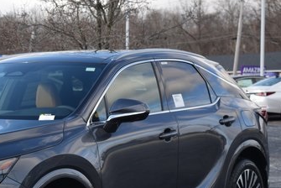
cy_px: 150
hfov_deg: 15.7
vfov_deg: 10.6
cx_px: 29
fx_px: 1007
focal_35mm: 129
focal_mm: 45
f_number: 5
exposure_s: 1/1000
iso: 560
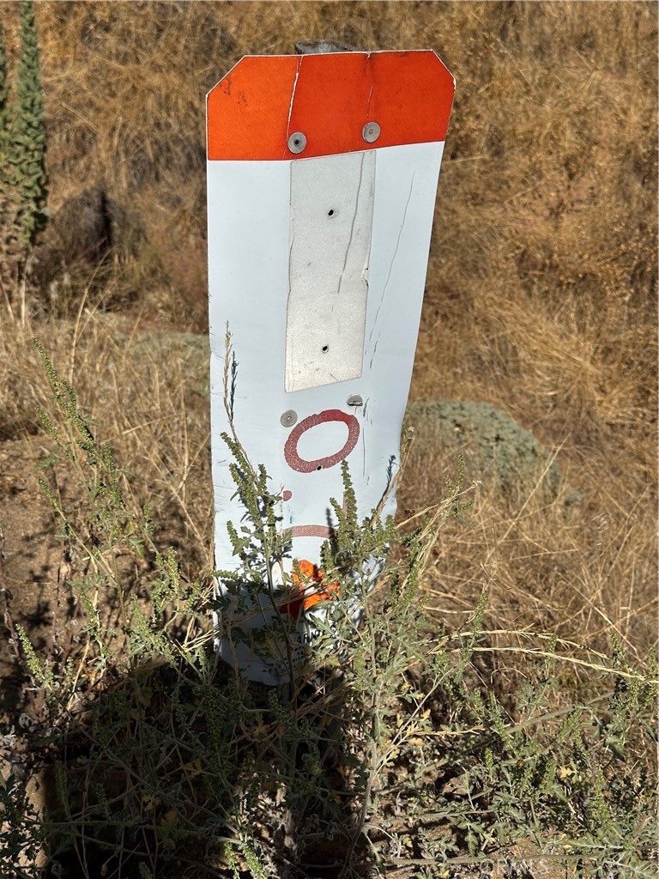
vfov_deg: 39.7
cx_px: 330
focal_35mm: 48
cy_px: 440
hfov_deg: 30.3
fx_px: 1218
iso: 64
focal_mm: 6.86
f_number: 1.78
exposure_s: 1/10870
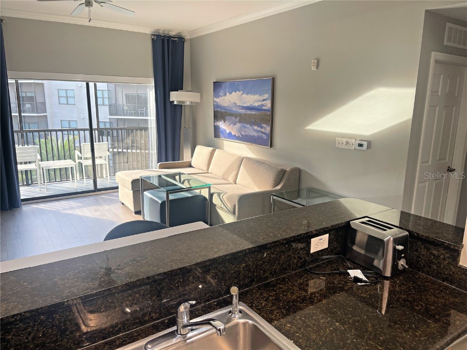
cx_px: 234
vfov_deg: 54.9
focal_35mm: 25
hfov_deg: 69.4
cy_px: 175
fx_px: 337
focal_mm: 5.1
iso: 50
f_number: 1.6
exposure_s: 1/120
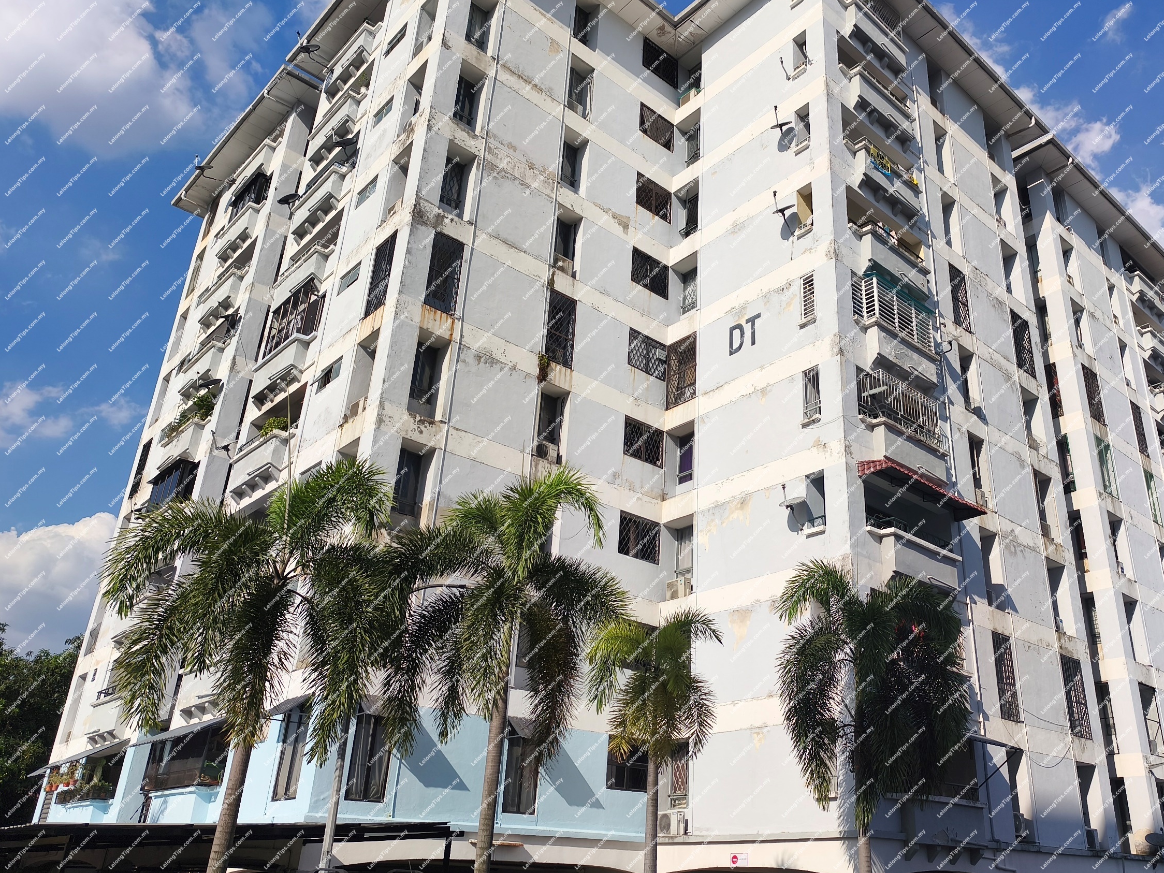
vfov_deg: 52.9
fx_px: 874
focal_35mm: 26
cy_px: 385
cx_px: 657
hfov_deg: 67.0
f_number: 1.65
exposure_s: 1/1442
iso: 50
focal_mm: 6.14
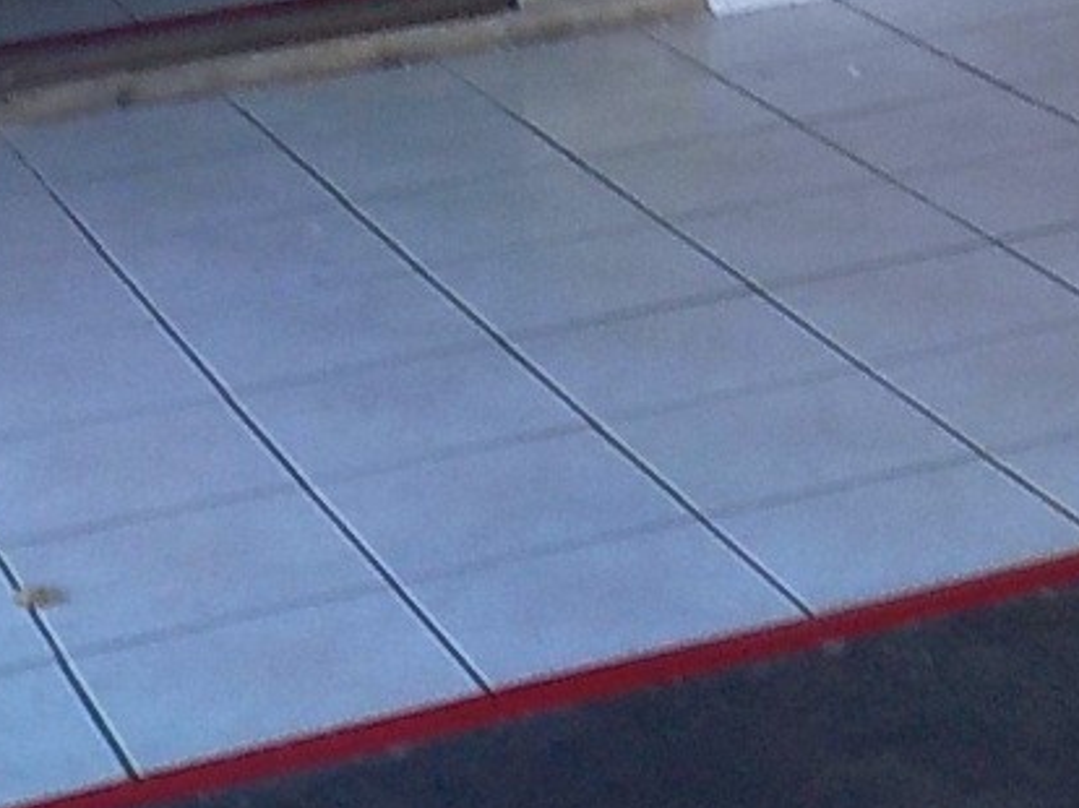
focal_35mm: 116
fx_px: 3614
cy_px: -620
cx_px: 1173
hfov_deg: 16.5
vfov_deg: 11.8
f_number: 3.3
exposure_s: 1/40
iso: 125
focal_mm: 4.1
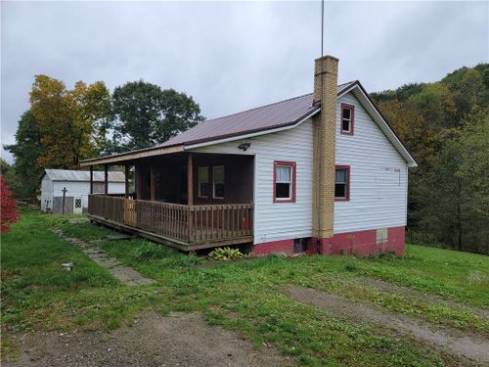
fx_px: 339
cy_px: 184
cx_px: 244
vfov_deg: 56.8
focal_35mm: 24
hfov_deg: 71.6
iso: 16
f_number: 1.8
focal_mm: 6.7
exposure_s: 1/430
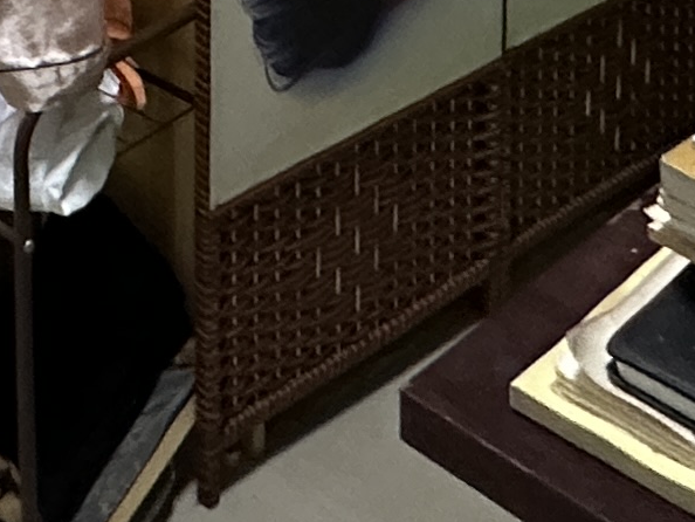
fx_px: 1908
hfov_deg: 19.1
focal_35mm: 95
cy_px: -926
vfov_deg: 11.3
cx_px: -201
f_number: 2.2
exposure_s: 1/50
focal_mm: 2.22
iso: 250
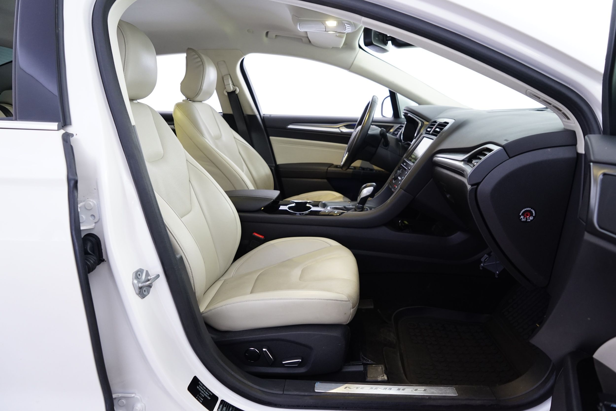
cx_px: 308
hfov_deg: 73.7
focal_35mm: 24
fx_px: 411
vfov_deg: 53.1
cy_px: 206
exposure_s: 1/8
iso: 1000
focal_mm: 24
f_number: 5
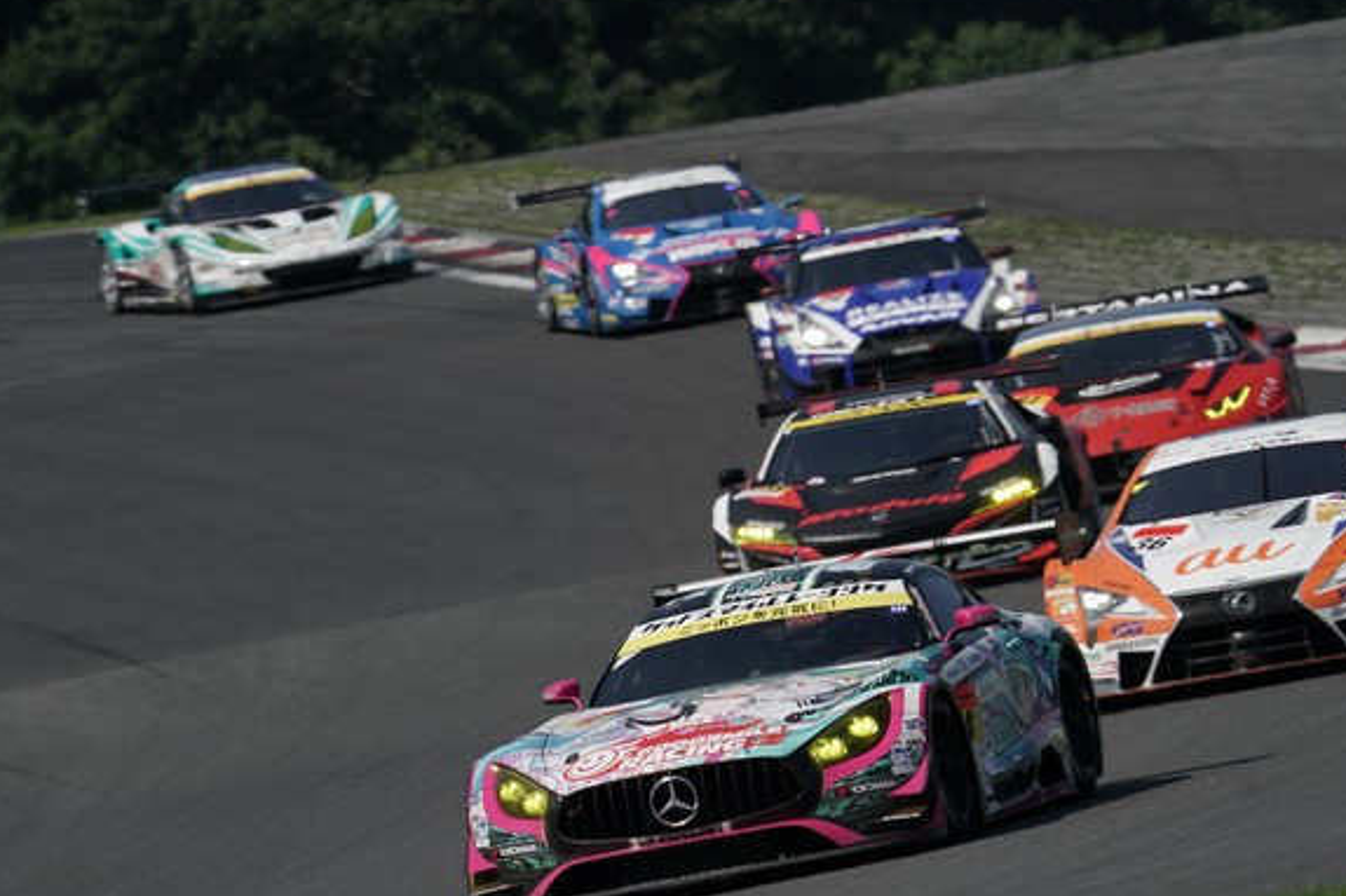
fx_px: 22420
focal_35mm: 600
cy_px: 378
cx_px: 722
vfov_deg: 2.3
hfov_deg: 3.4
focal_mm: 478
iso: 200
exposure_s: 1/640
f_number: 11
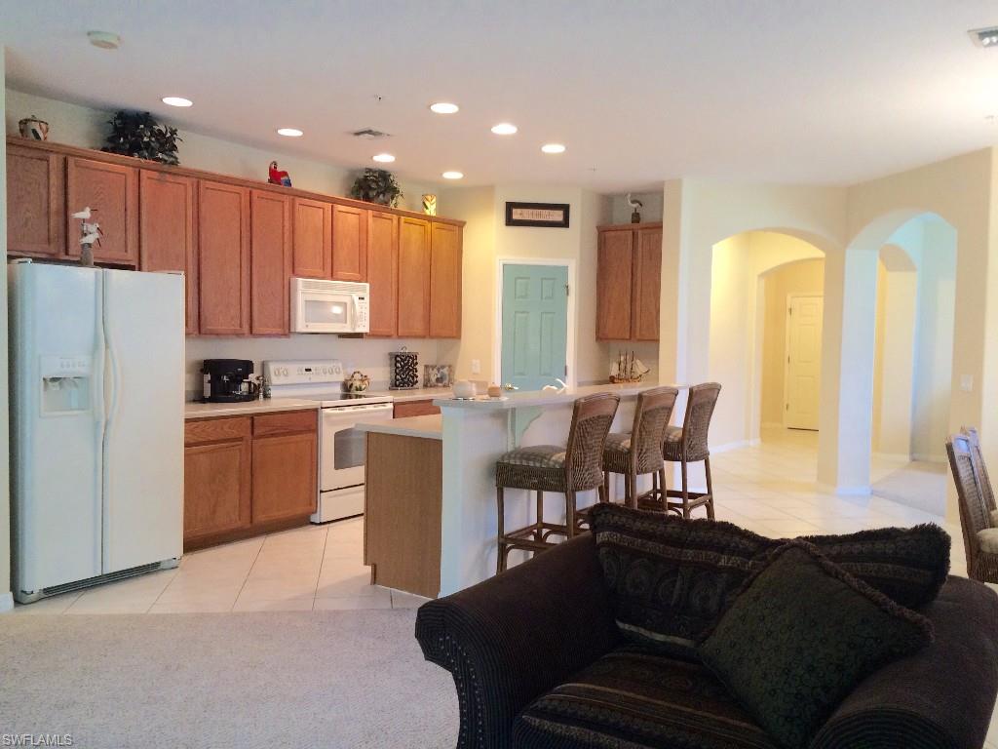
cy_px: 374
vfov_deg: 48.2
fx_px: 836
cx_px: 499
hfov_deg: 61.7
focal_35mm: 29
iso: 100
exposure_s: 1/30
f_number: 2.2
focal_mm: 4.15
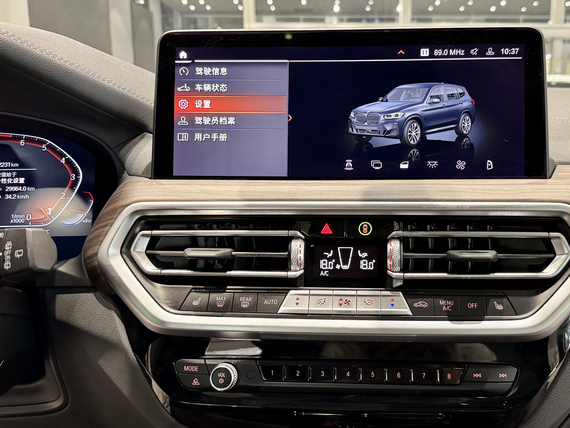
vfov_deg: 44.2
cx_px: 348
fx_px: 527
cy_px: 208
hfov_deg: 56.3
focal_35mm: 32
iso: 1250
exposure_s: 1/25
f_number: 1.78
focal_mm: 6.76
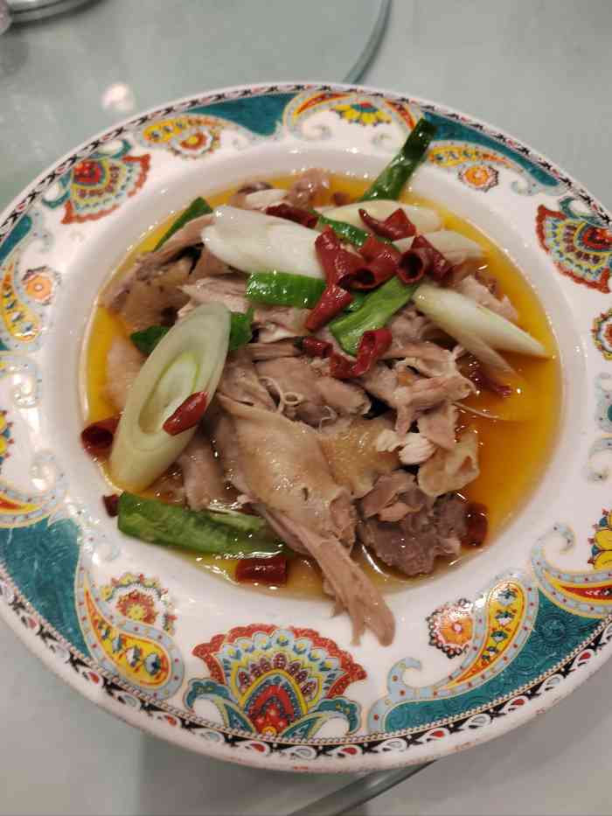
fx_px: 542
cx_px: 306
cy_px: 408
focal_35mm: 23
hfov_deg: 58.9
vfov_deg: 73.9
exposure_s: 1/100
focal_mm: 5.52
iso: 409
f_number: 1.9
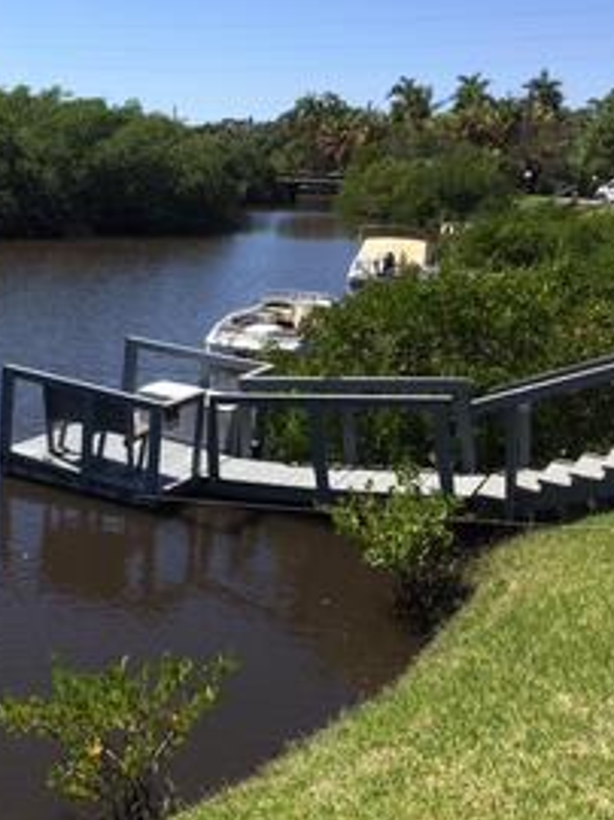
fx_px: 1019
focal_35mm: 43
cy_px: 407
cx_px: 125
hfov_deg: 32.6
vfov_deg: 43.9
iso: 32
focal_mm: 4.15
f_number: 2.2
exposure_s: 1/2053
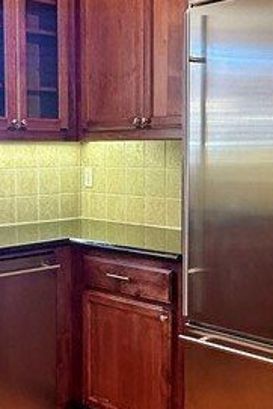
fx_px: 625
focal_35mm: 55
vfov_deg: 36.2
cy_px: 217
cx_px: 127
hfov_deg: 24.6
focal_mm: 2.22
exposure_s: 1/60
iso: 200
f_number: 2.2
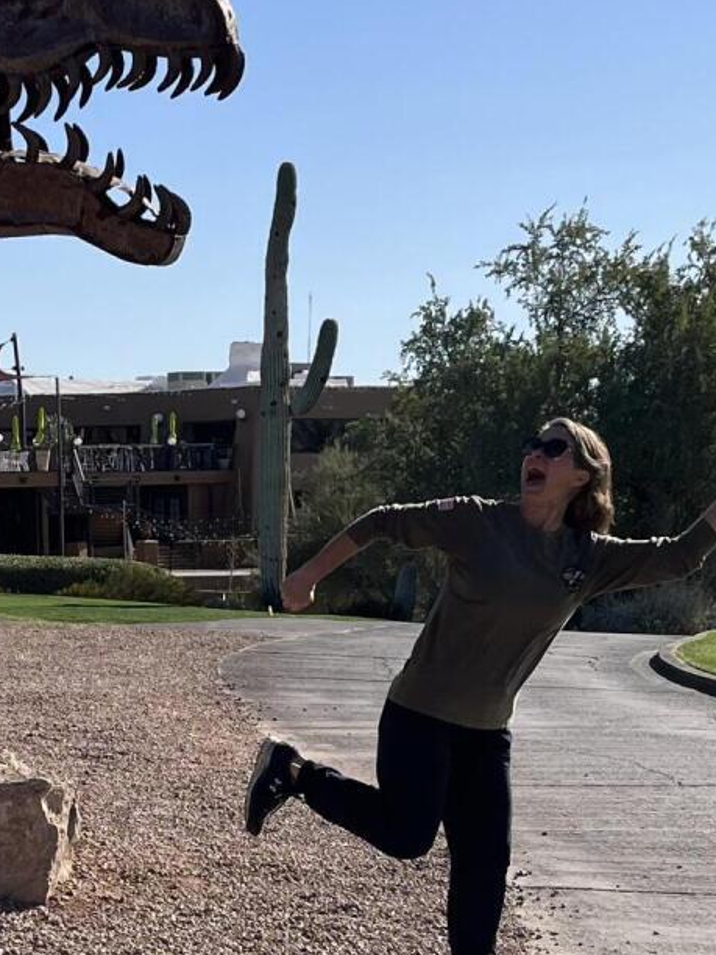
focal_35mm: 85
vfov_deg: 22.8
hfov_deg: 17.2
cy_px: 730
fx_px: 2344
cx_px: 129
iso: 50
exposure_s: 1/4310
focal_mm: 5.1
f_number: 1.6
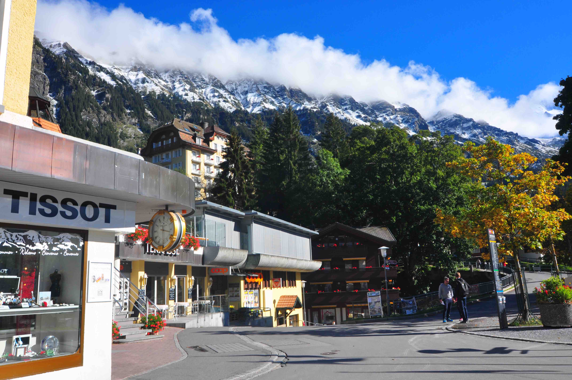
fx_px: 476
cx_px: 286
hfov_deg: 62.0
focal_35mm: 30
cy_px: 190
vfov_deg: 43.5
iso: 200
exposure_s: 1/160
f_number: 14
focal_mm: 20
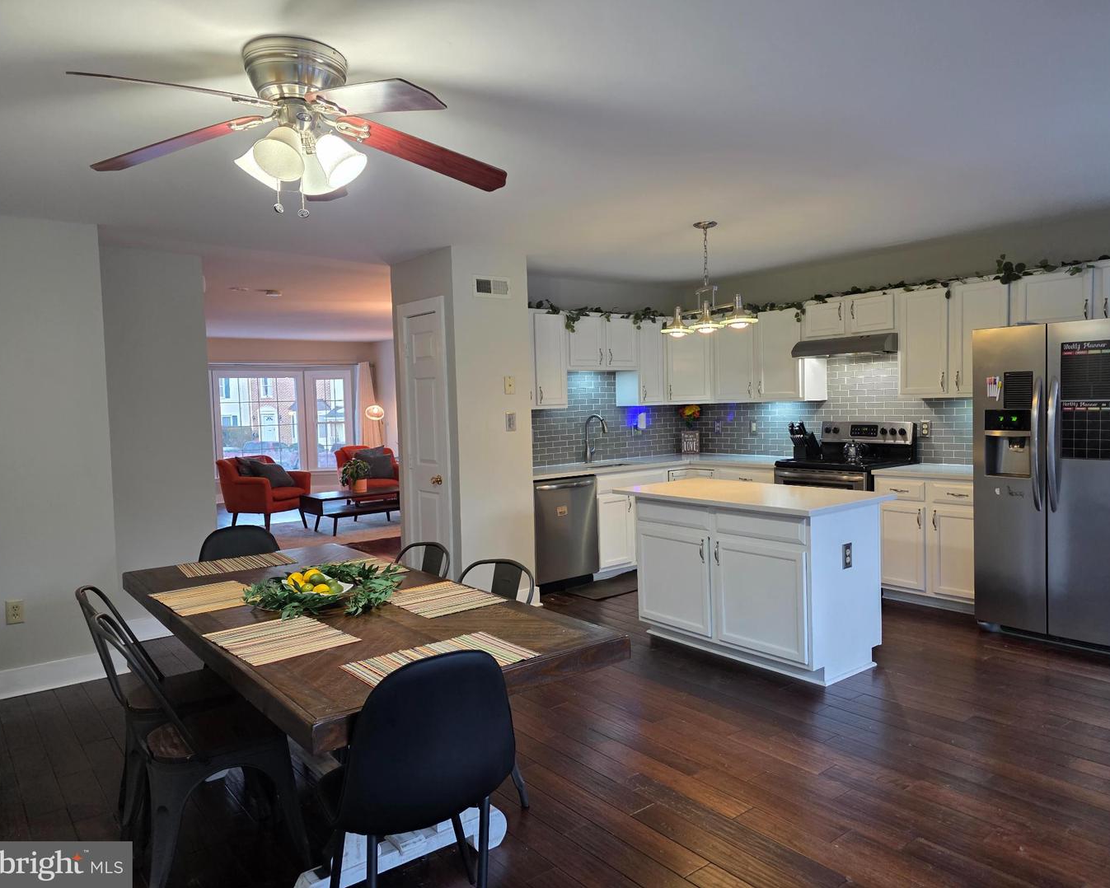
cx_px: 581
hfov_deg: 70.2
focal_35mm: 24
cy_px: 444
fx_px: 789
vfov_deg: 58.8
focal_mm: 6.3
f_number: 1.7
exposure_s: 1/120
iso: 500
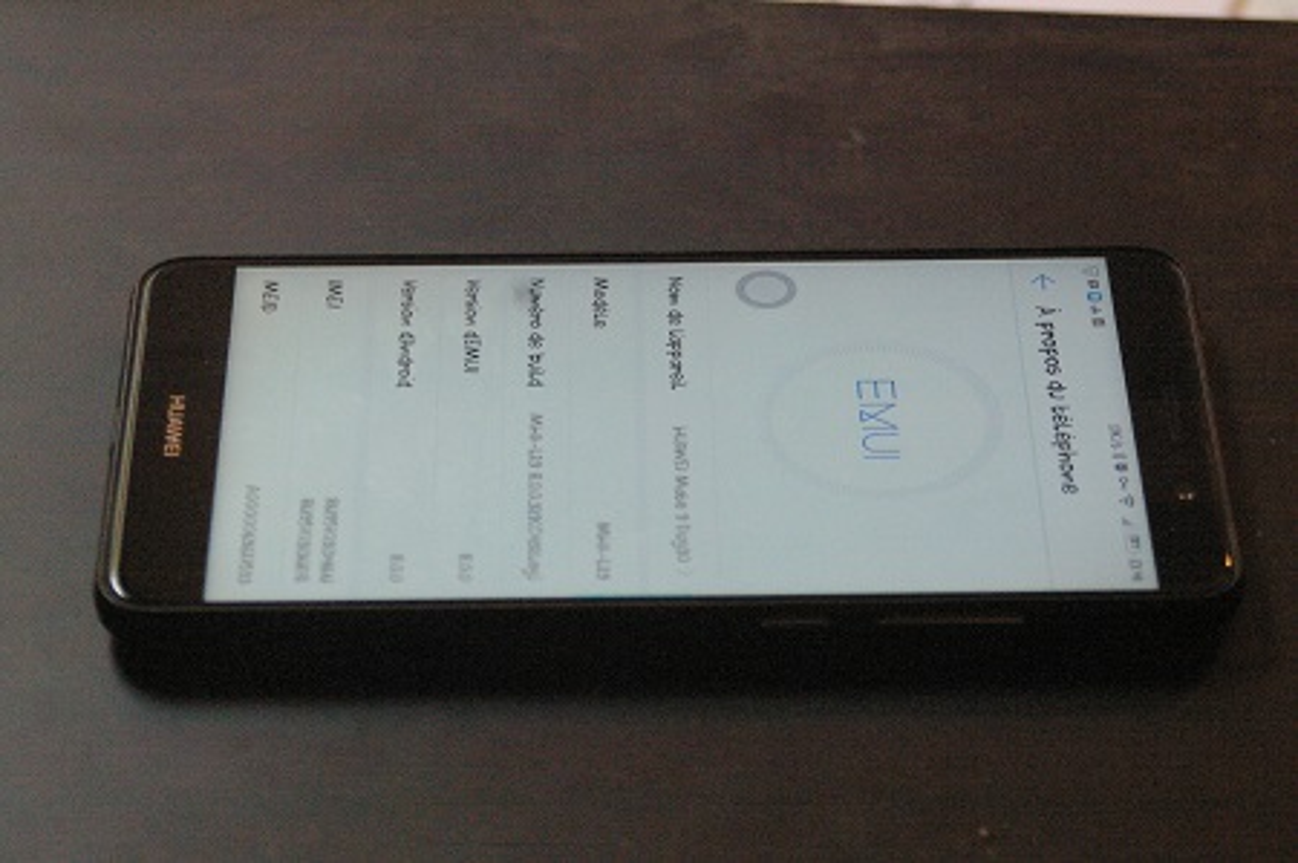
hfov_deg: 16.1
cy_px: 432
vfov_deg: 10.7
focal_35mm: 128
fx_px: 4592
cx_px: 649
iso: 3200
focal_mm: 85
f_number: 8
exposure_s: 1/45
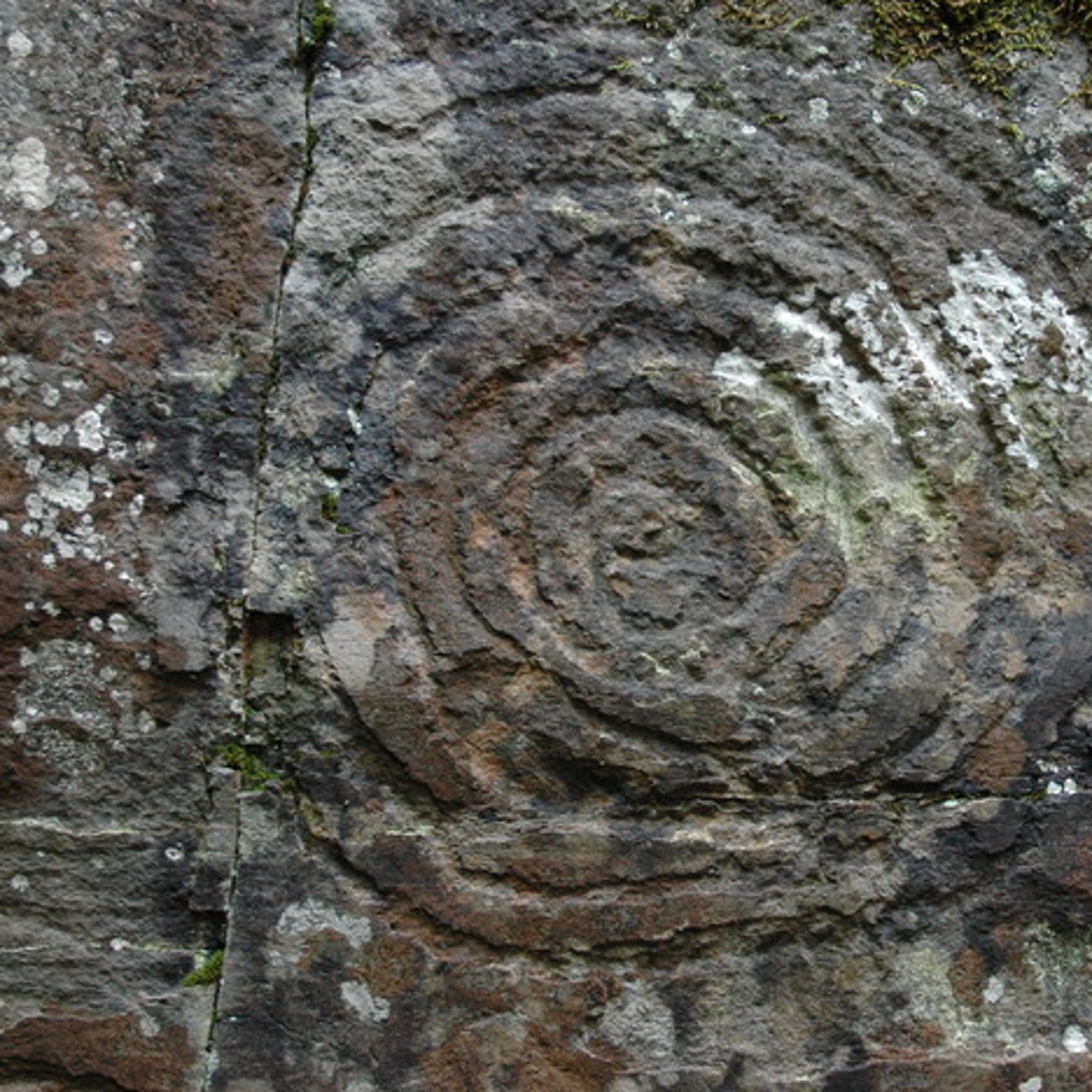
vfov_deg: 36.1
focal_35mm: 47
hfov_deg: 35.8
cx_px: 686
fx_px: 1677
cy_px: 554
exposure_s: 1/30
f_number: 3.8
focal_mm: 24
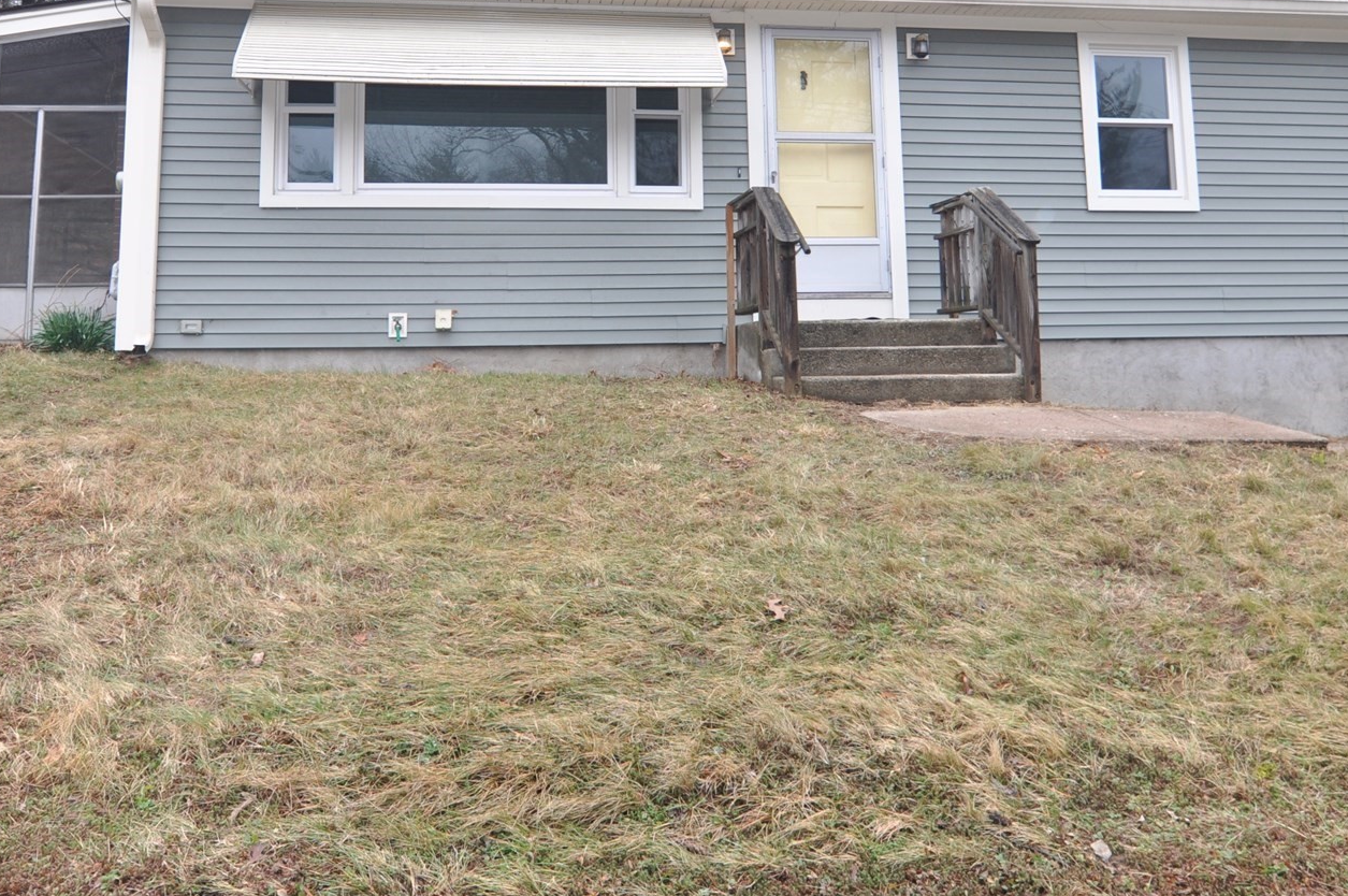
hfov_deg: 59.0
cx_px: 656
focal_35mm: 32
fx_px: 1190
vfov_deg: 40.2
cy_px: 235
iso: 200
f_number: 7.1
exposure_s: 1/200
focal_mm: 13
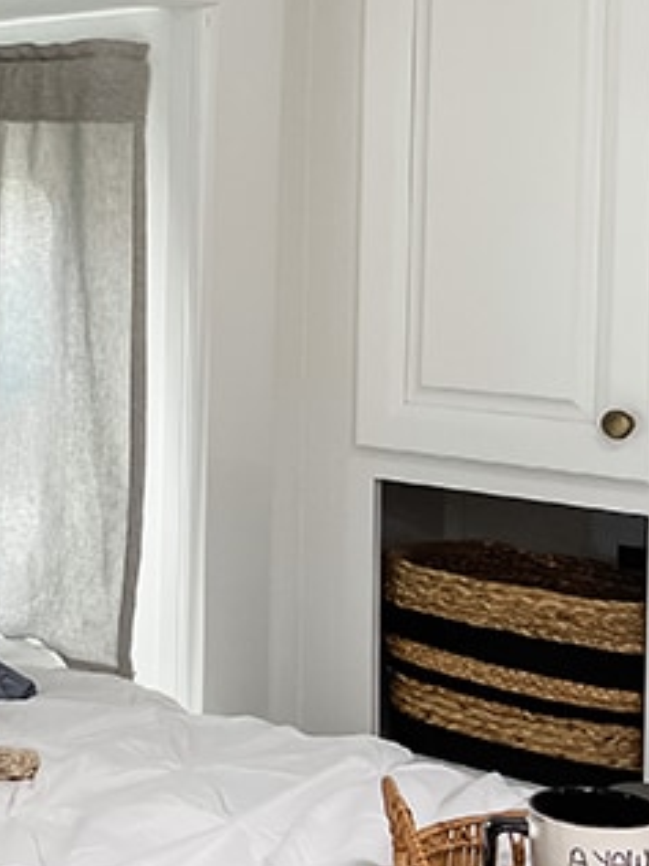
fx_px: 1850
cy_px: 251
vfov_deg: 26.1
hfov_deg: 17.5
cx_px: -383
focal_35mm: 74
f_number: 1.6
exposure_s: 1/120
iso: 80
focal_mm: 5.1
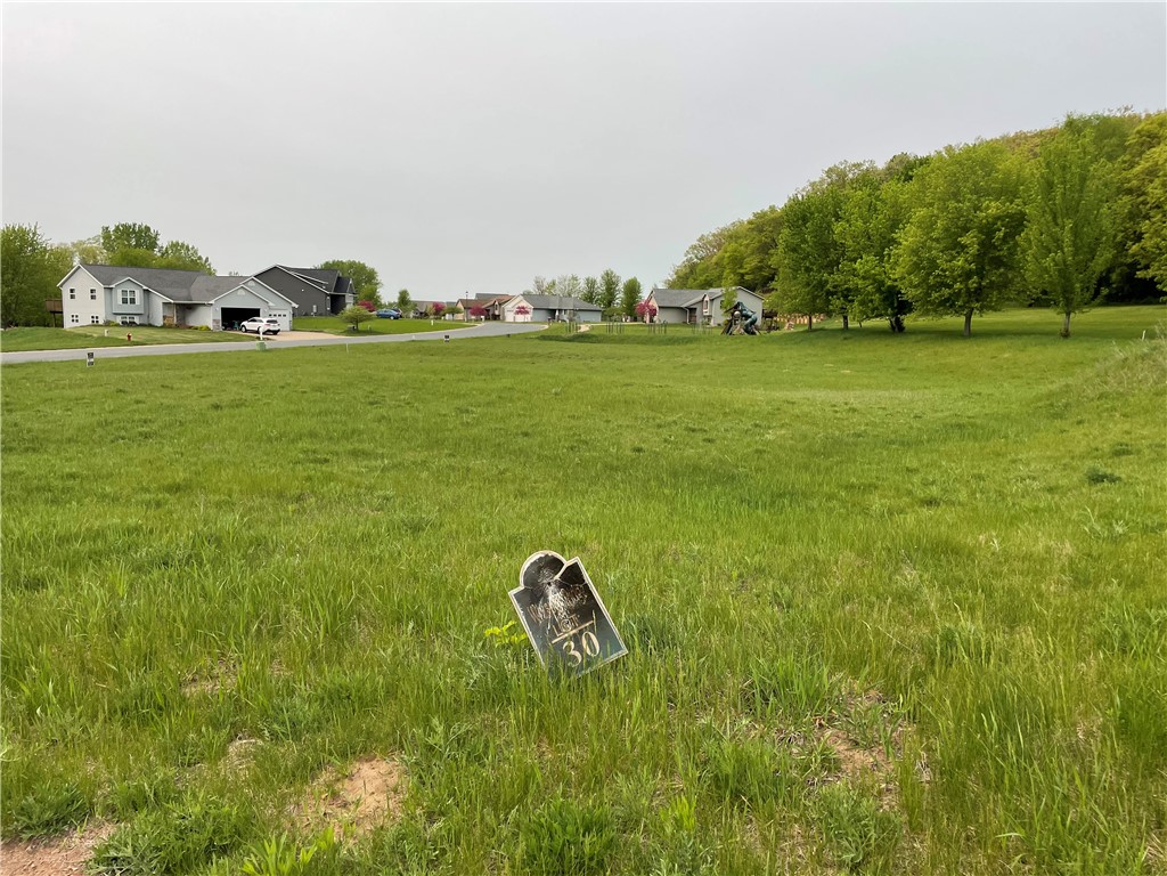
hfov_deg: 67.3
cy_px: 438
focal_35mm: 26
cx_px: 584
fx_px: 877
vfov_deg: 53.1
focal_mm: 4.2
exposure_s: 1/3300
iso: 32
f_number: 1.6
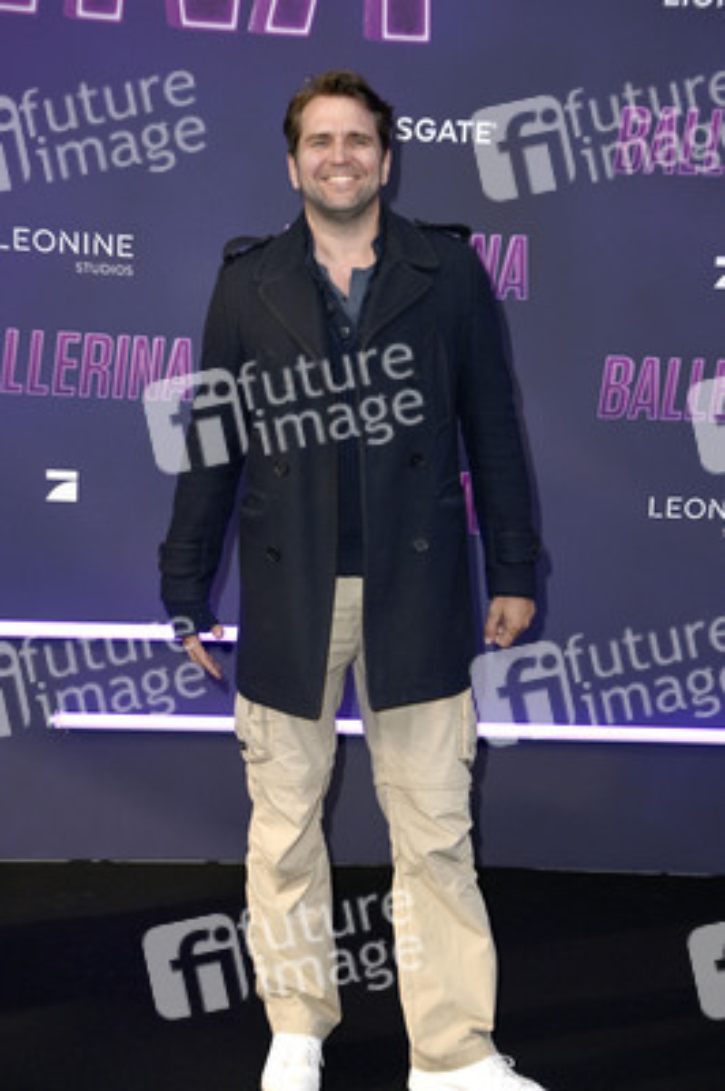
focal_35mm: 70
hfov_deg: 19.4
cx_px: 362
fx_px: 2118
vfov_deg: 28.9
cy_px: 546
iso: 320
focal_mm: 70
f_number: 6.3
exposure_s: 1/250
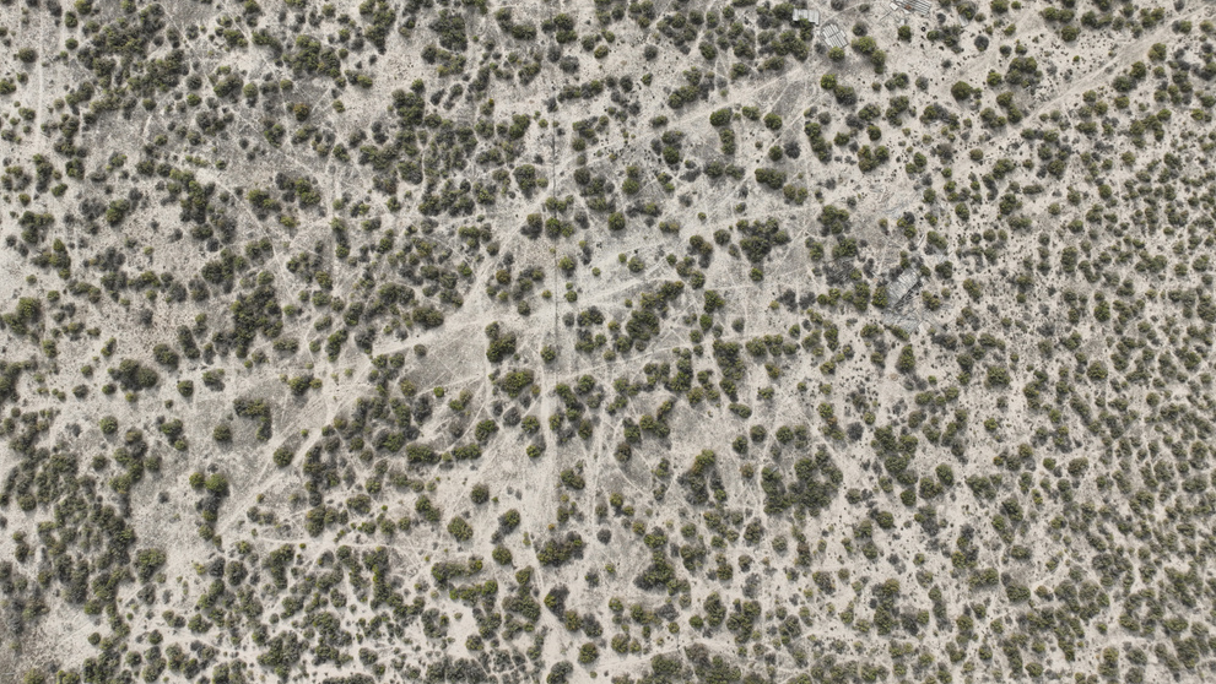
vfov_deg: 42.9
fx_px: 871
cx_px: 598
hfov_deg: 69.8
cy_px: 307
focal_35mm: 27
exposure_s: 1/1250
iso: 100
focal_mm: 12.29
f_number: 2.8
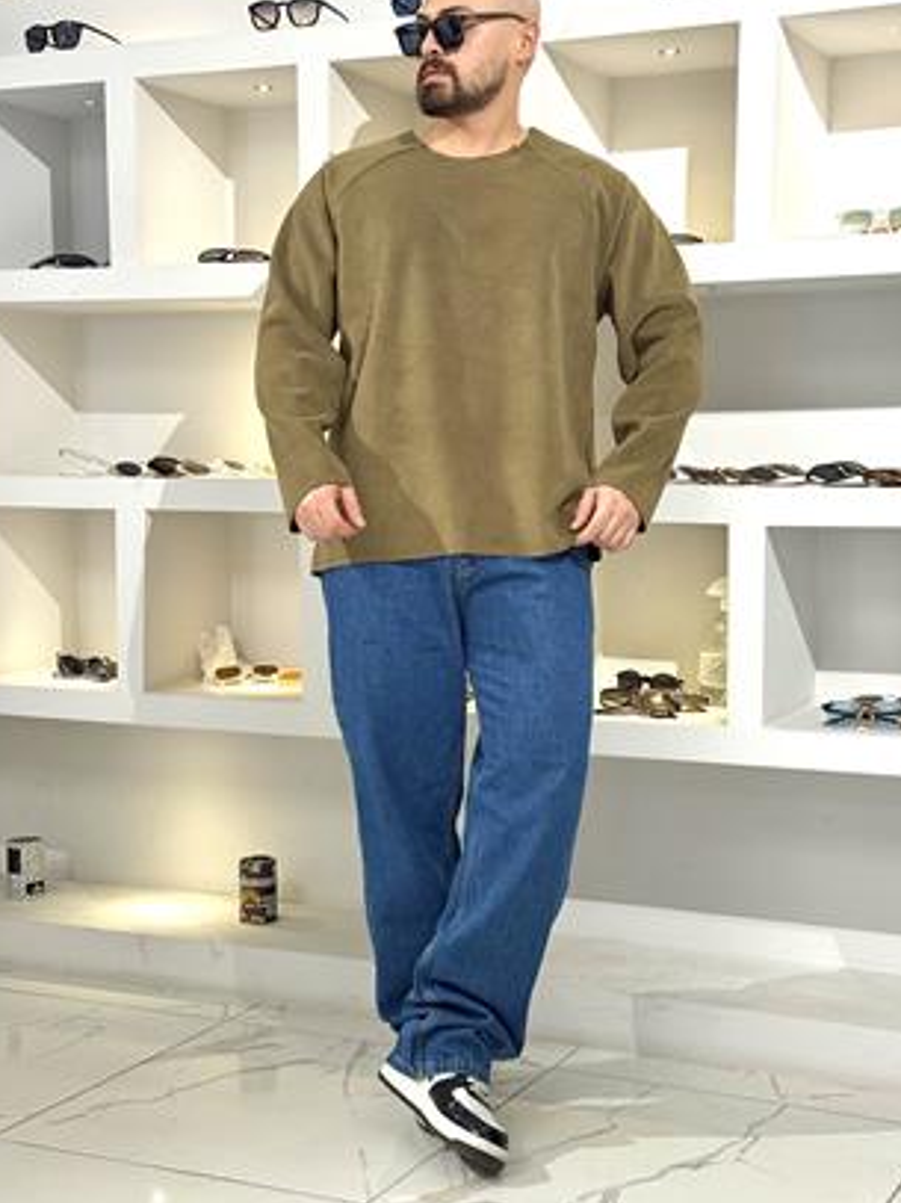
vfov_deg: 34.9
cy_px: 600
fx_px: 1910
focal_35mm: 55
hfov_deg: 26.5
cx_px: 482
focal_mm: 6.76
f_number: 1.78
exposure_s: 1/100
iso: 100
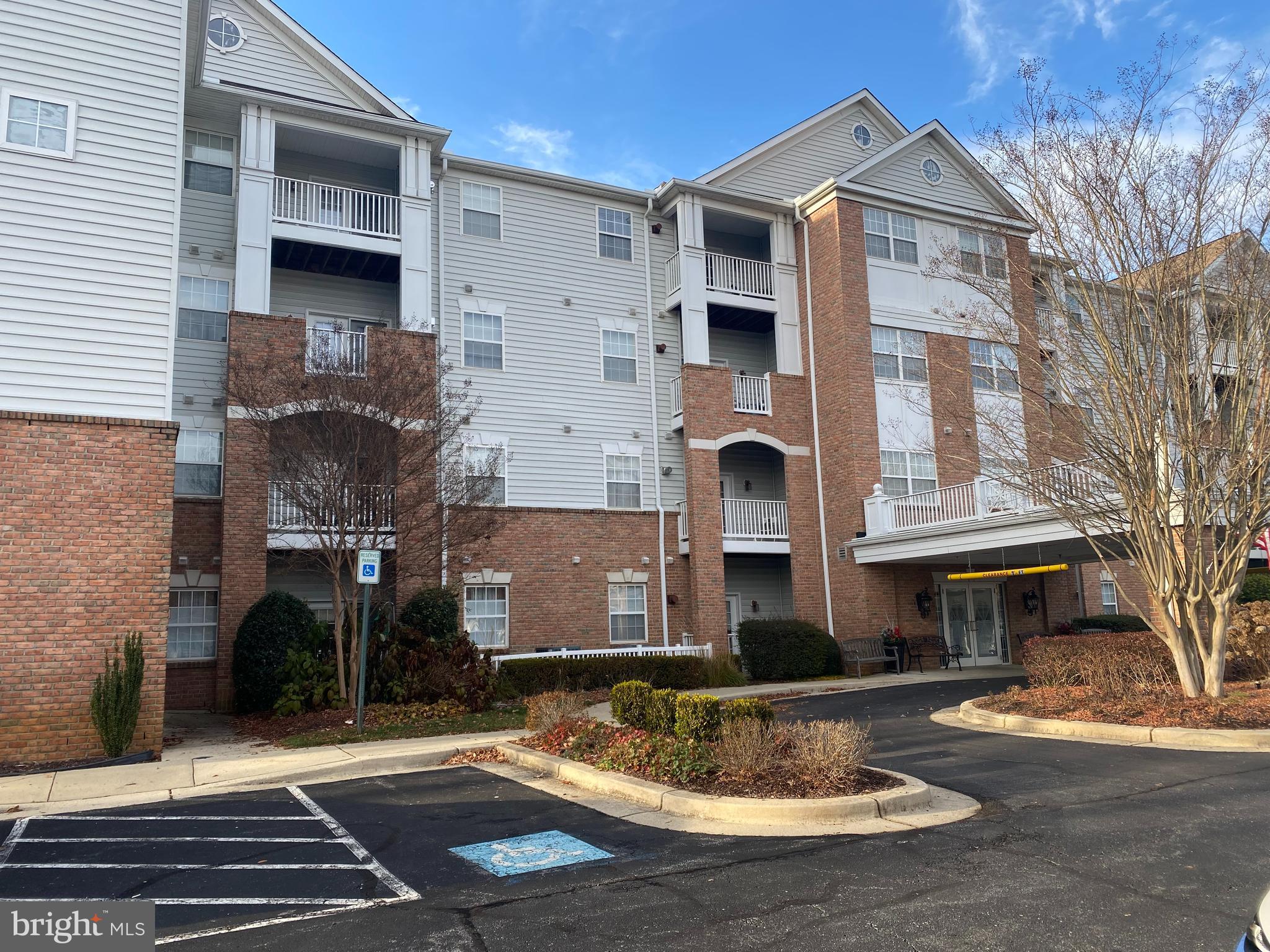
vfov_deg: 53.1
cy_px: 476
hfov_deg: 67.3
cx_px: 635
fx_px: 954
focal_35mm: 26
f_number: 1.8
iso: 32
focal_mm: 4.25
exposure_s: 1/623
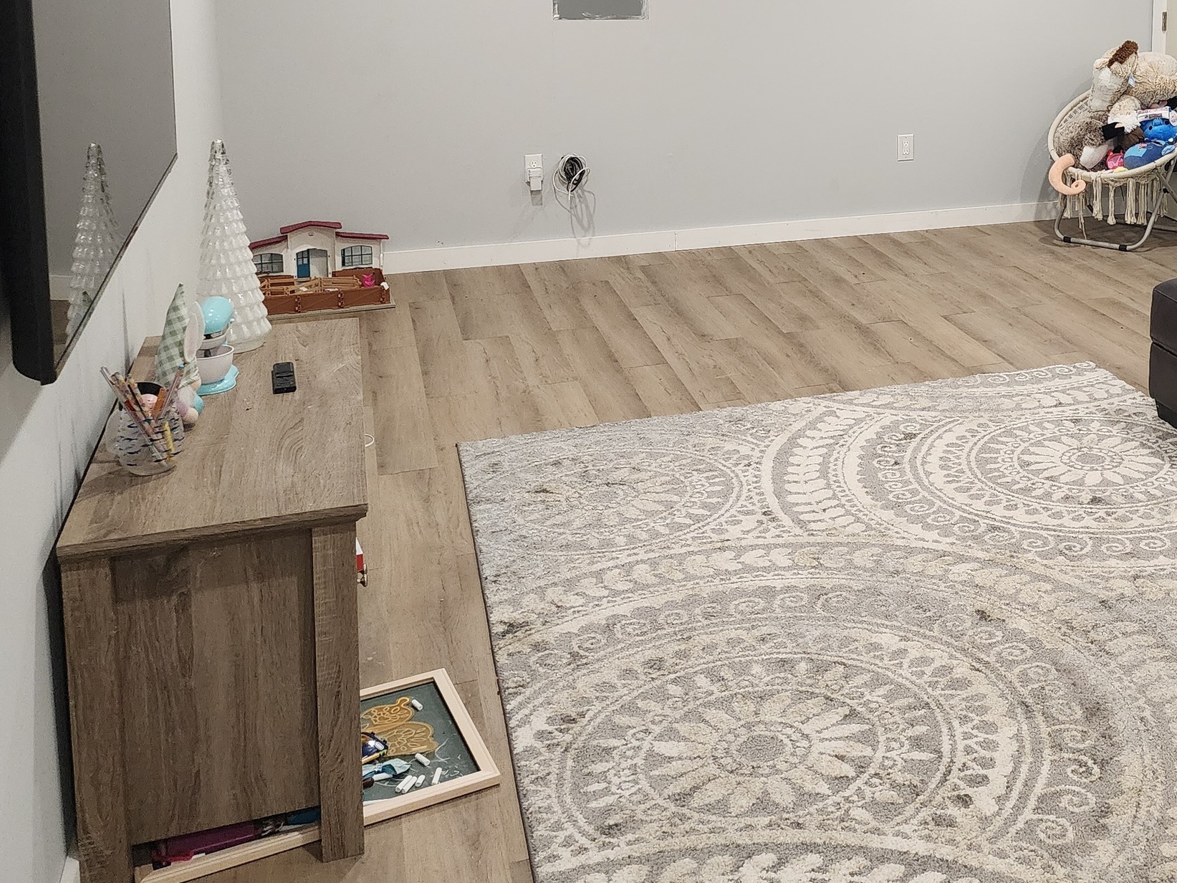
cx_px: 1010
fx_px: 1462
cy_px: 132
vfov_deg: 32.3
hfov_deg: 41.2
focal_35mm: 43
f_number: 1.8
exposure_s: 1/120
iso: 800
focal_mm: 6.4
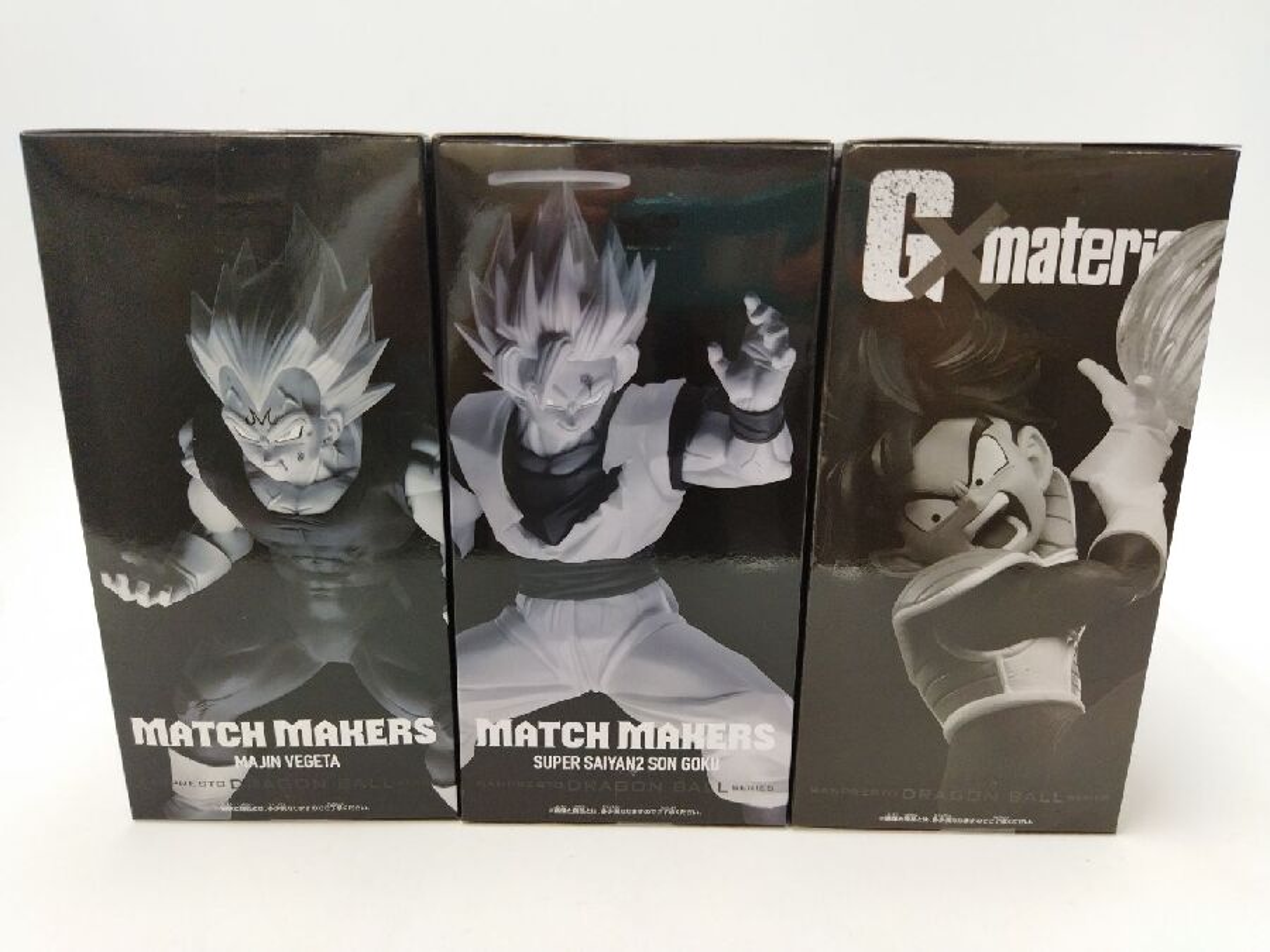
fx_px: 991
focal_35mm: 27
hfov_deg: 65.3
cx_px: 635
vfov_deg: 51.4
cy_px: 476
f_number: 1.79
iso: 266
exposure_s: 1/60
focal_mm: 4.71
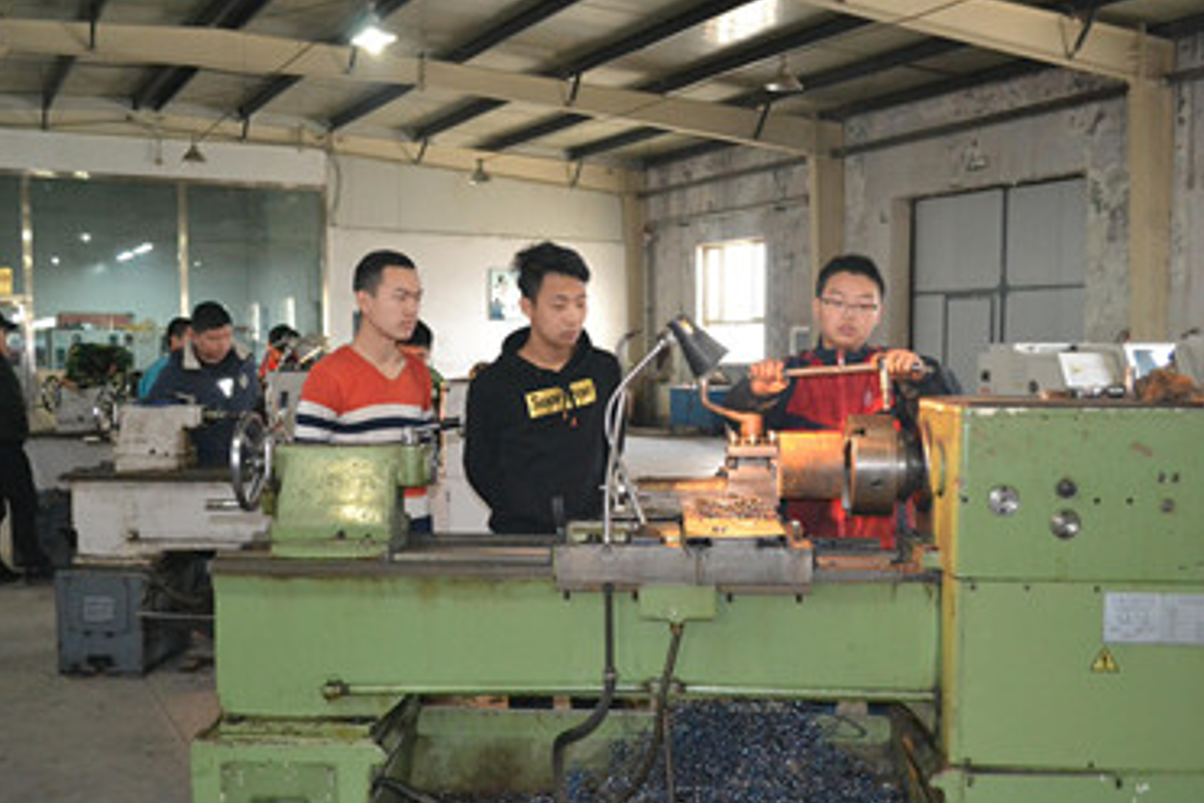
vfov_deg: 35.0
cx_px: 602
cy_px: 452
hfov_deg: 50.7
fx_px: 1271
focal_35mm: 38
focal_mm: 22
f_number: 4
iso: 3200
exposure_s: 1/60
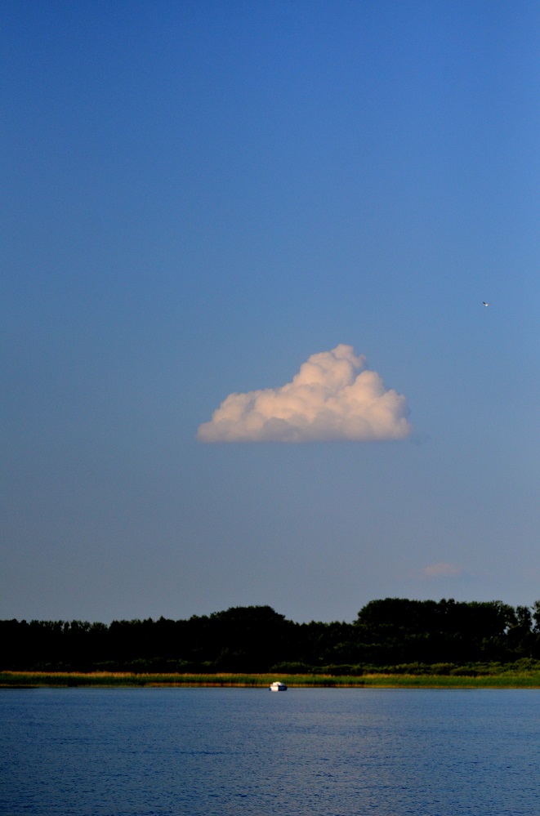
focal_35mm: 128
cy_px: 408
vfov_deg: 16.1
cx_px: 270
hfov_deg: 10.7
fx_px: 2884
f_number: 4.5
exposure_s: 1/8000
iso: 1000
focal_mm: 85
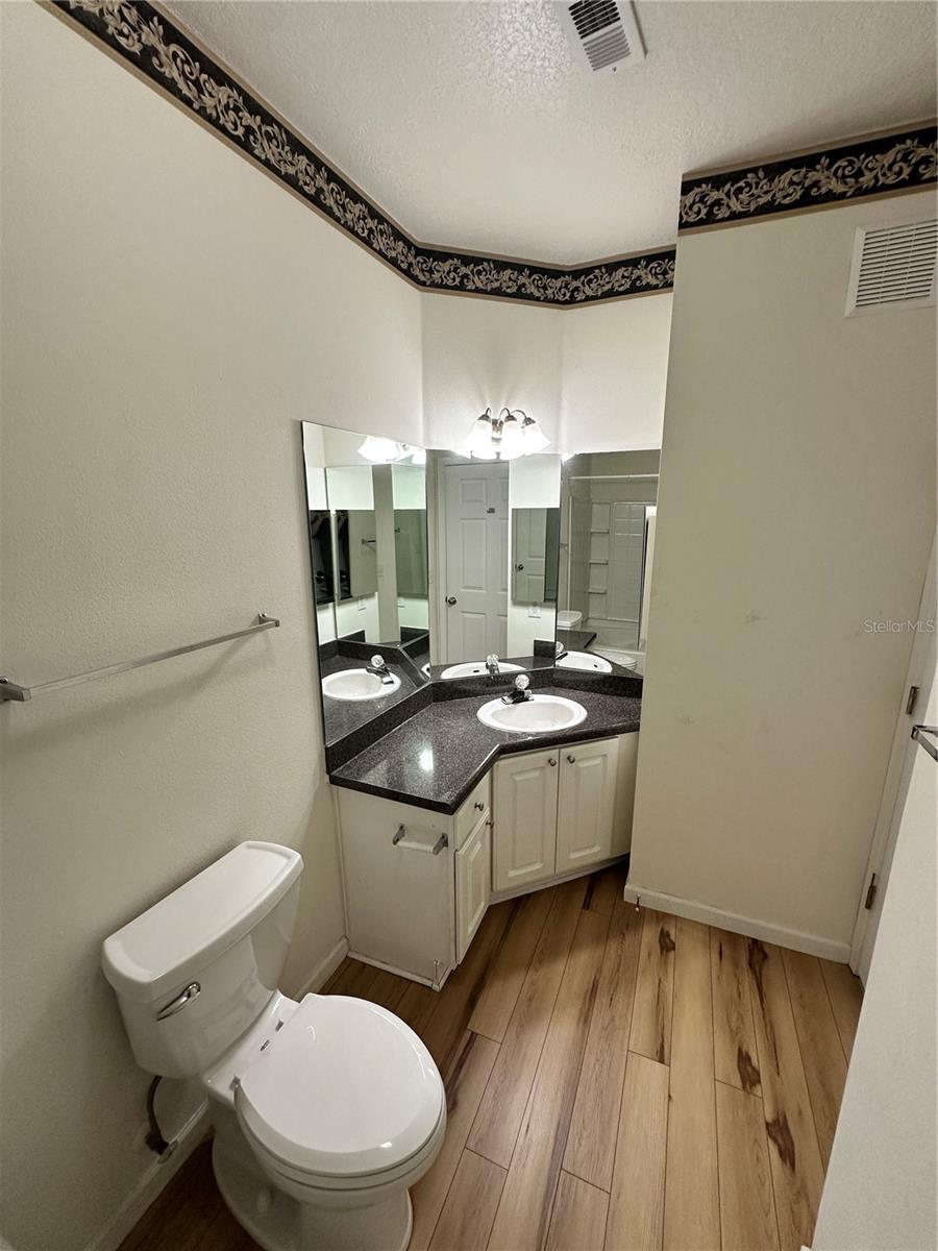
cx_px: 469
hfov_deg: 85.7
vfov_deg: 102.1
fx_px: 506
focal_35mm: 14
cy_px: 626
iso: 160
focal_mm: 2.22
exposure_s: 1/120
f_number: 2.2
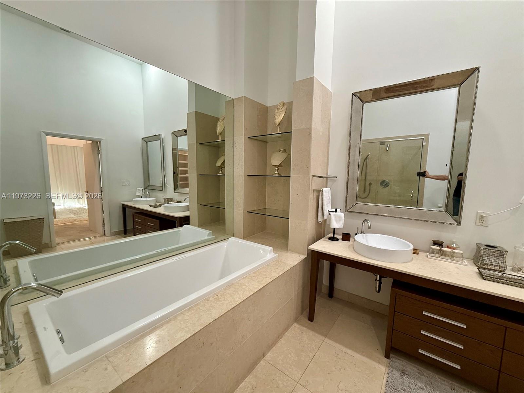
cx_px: 262
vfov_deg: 85.7
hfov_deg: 102.1
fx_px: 212
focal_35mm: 14
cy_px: 196
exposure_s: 1/60
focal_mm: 2.22
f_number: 2.2
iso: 250
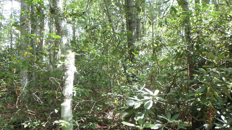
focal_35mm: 31
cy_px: 108
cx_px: 118
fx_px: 191
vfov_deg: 36.2
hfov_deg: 62.6
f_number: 3.5
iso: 200
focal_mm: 3.7
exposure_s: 1/60
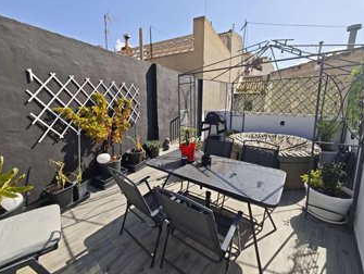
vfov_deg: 81.8
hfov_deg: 98.0
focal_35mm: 15
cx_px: 172
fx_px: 158
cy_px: 134
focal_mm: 2.16
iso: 50
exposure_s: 1/640
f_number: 2.2
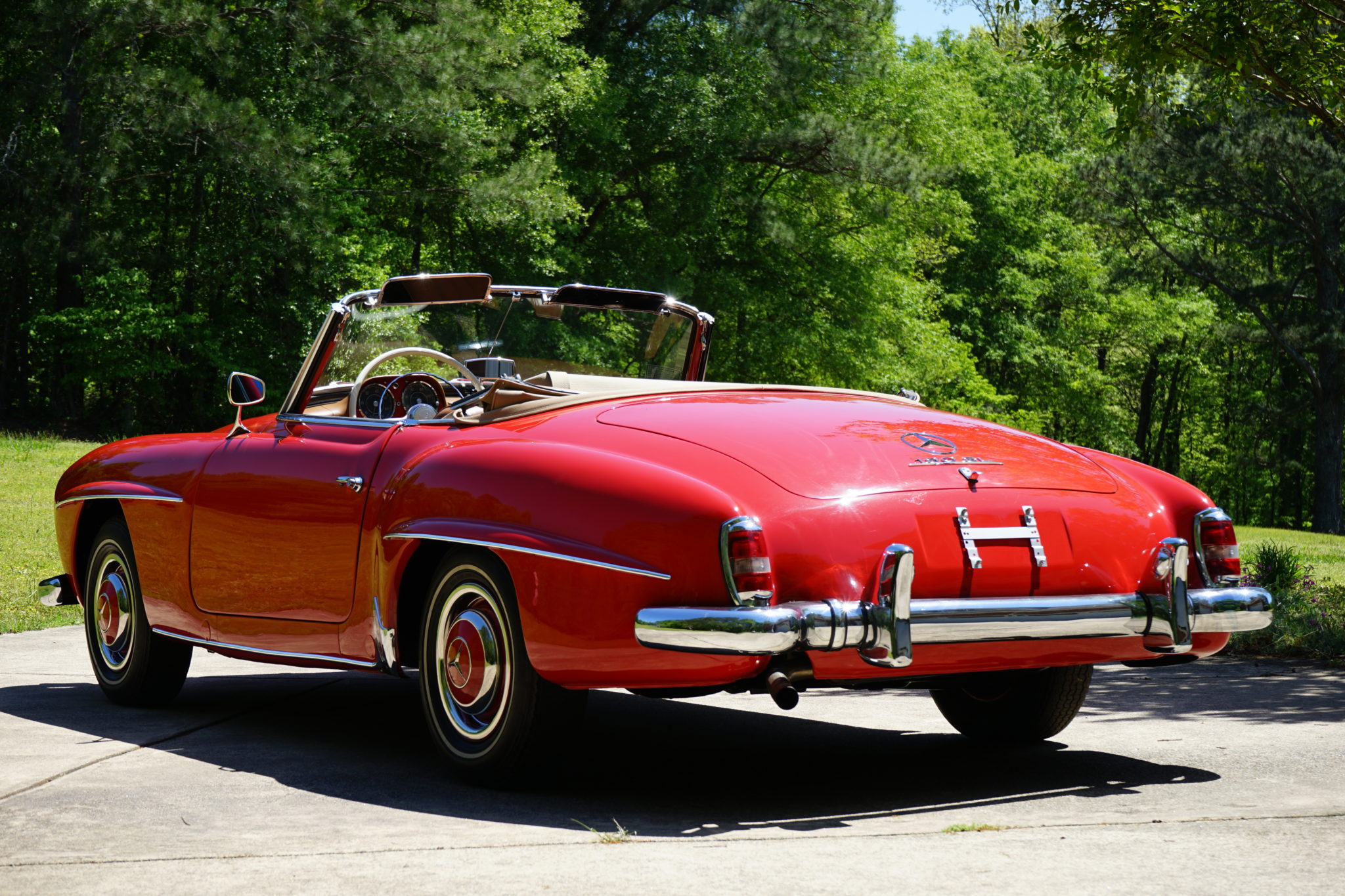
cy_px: 448
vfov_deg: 19.5
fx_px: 2615
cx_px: 672
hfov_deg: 28.8
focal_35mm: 70
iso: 100
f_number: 9
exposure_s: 1/125
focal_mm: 70
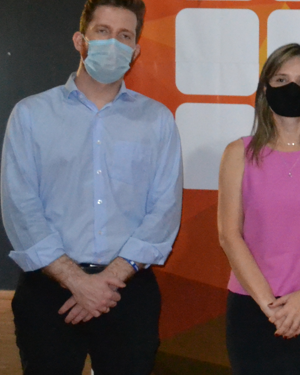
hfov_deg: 12.2
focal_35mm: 107
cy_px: 171
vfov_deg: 17.9
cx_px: 657
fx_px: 1187
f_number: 3.8
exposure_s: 1/60
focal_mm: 20
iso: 3200
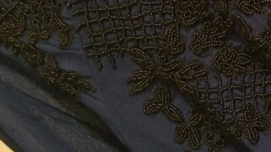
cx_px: 333
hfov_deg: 23.5
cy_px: -73
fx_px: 589
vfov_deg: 13.9
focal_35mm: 82
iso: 800
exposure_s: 1/15
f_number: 2.2
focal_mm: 4.15
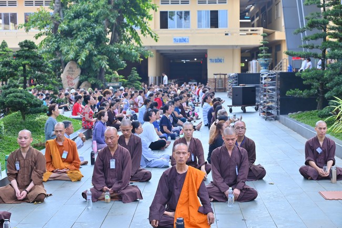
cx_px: 171
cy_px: 114
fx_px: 589
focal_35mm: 62
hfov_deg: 32.4
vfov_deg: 21.9
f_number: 5.6
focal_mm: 62
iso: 200
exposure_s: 1/125
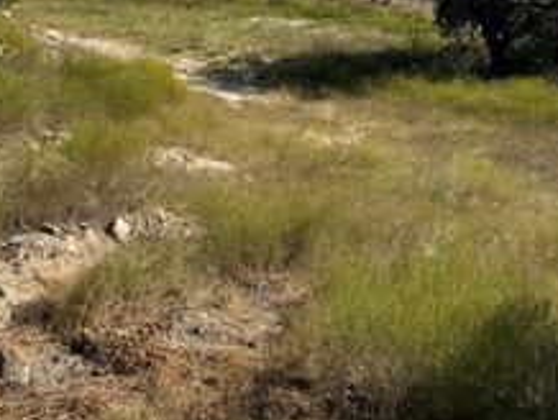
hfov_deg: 34.9
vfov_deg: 24.6
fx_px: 888
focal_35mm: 55
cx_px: 253
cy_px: -55
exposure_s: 1/5814
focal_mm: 6.76
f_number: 1.78
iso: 80
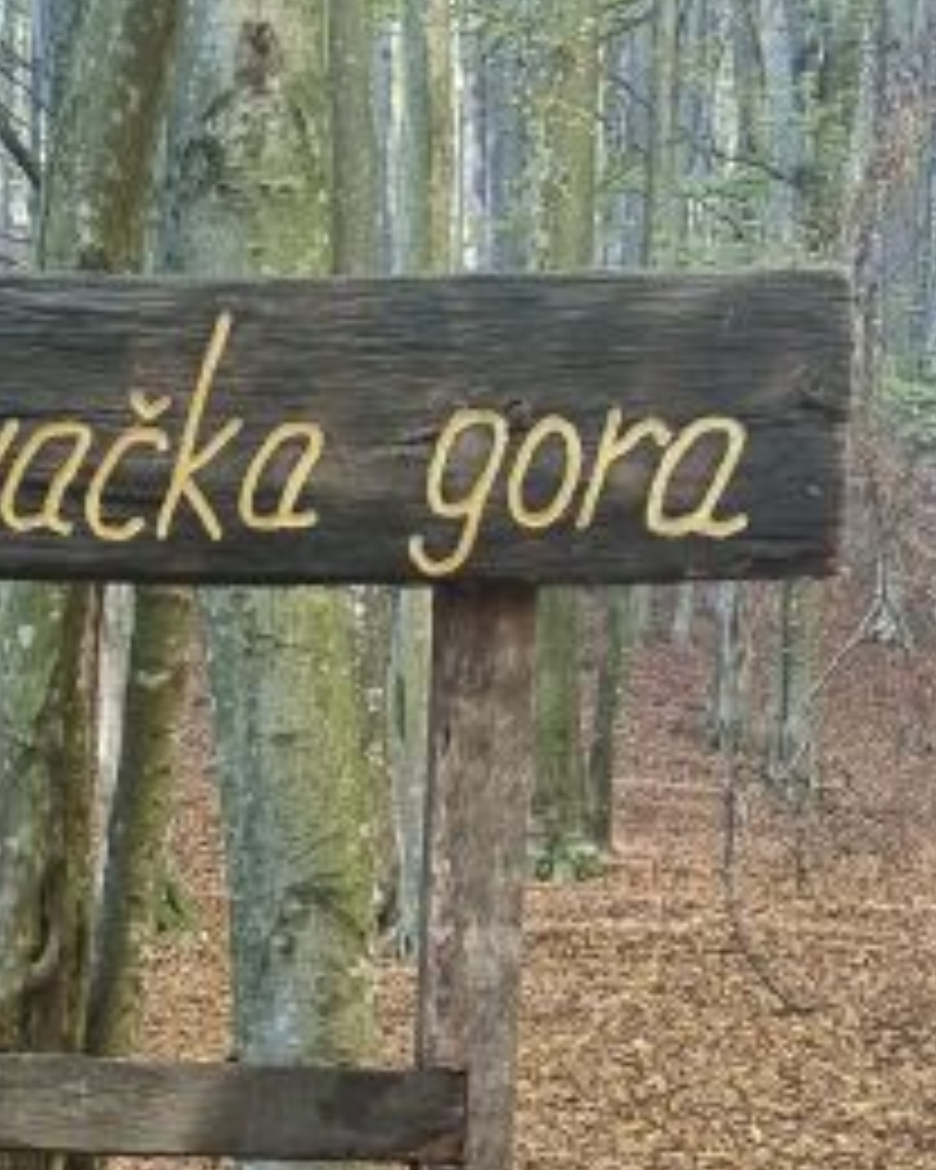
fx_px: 2493
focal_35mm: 72
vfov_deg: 24.7
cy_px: 1260
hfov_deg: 21.0
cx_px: 158
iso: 320
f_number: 1.8
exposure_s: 1/50
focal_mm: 6.7
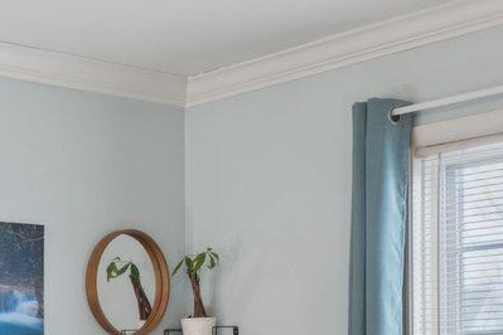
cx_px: -219
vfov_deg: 16.9
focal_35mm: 77
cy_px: 407
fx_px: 1076
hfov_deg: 22.4
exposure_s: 1/2.5
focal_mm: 10
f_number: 8
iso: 250
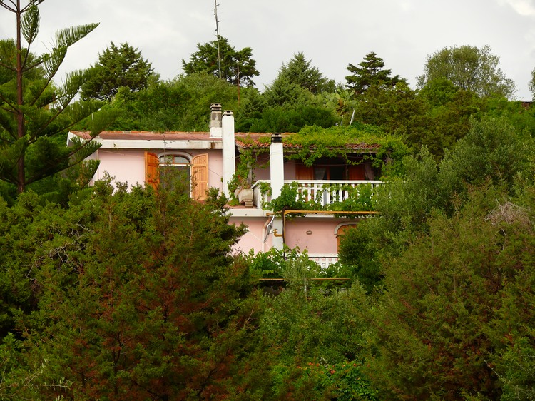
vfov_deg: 8.4
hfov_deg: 11.2
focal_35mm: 176
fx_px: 2719
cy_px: 200
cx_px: 268
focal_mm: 37.1
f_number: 4
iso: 100
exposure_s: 1/250
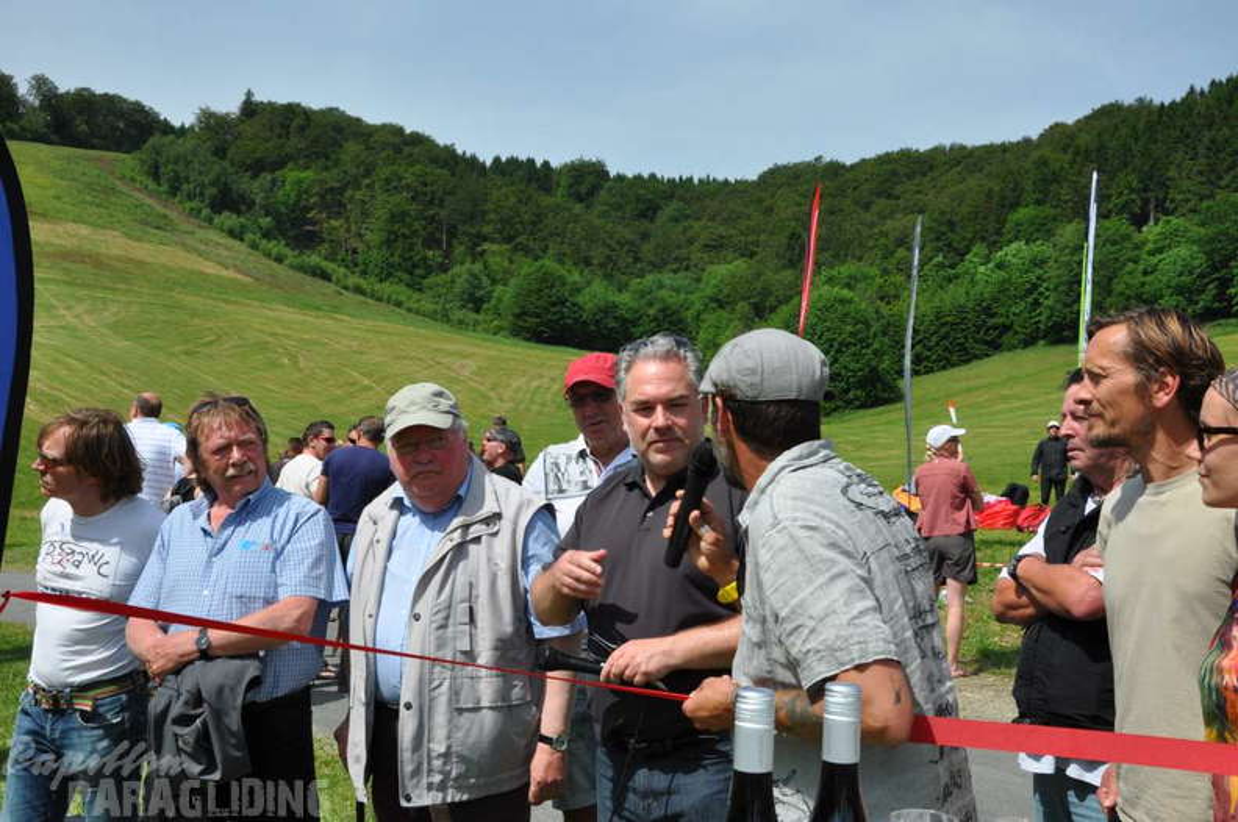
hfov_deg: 51.3
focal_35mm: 38
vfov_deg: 35.4
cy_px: 411
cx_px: 619
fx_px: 1288
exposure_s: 1/200
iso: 200
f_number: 14
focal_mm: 25
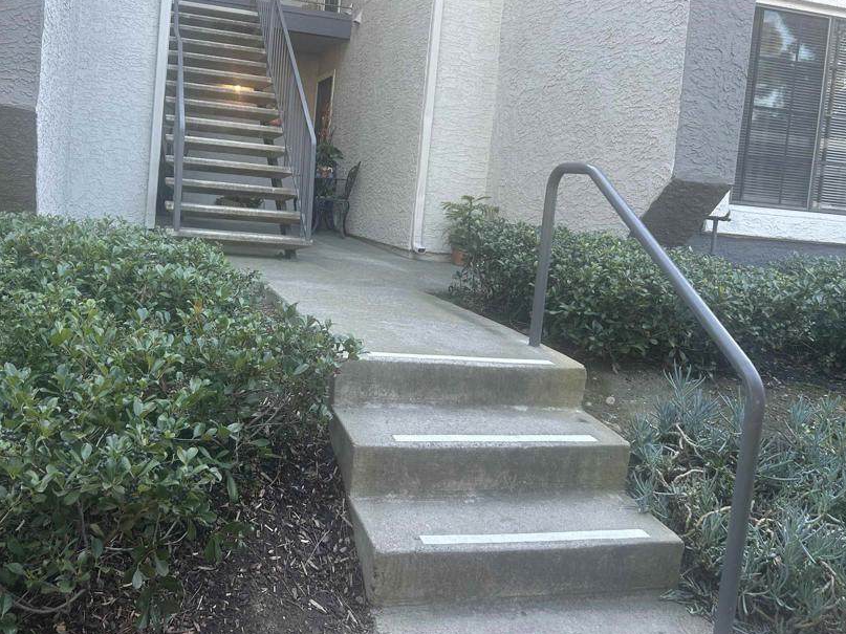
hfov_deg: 55.1
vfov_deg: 42.7
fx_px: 806
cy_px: 245
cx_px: 350
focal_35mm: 33
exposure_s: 1/121
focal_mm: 5.7
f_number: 1.5
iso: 64
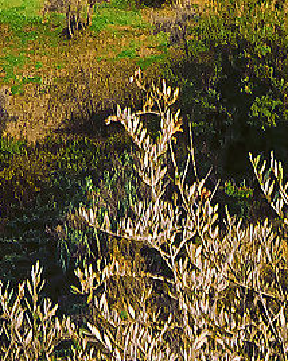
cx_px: 234
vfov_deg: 2.8
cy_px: -643
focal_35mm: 694
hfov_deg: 2.2
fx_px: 7405
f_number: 13
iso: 100
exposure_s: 1/50
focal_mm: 55
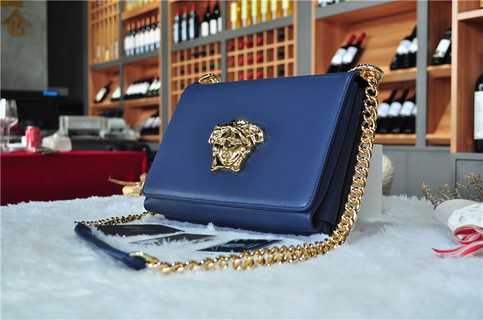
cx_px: 242
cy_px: 160
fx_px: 643
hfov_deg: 41.2
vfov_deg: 28.0
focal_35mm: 48
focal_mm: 32
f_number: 5.6
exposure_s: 1/80
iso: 400
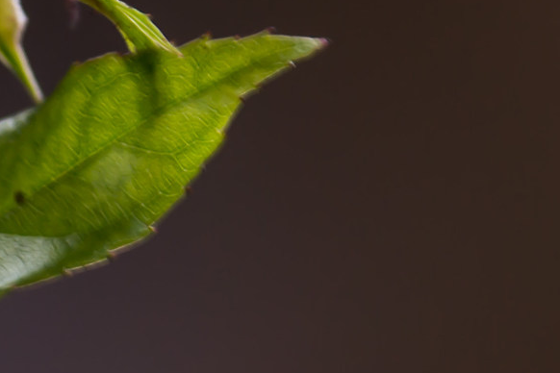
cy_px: 141
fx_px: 28869
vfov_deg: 0.7
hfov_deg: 1.1
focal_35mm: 1856
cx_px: 61
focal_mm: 300
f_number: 5.6
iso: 100
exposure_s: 1/160
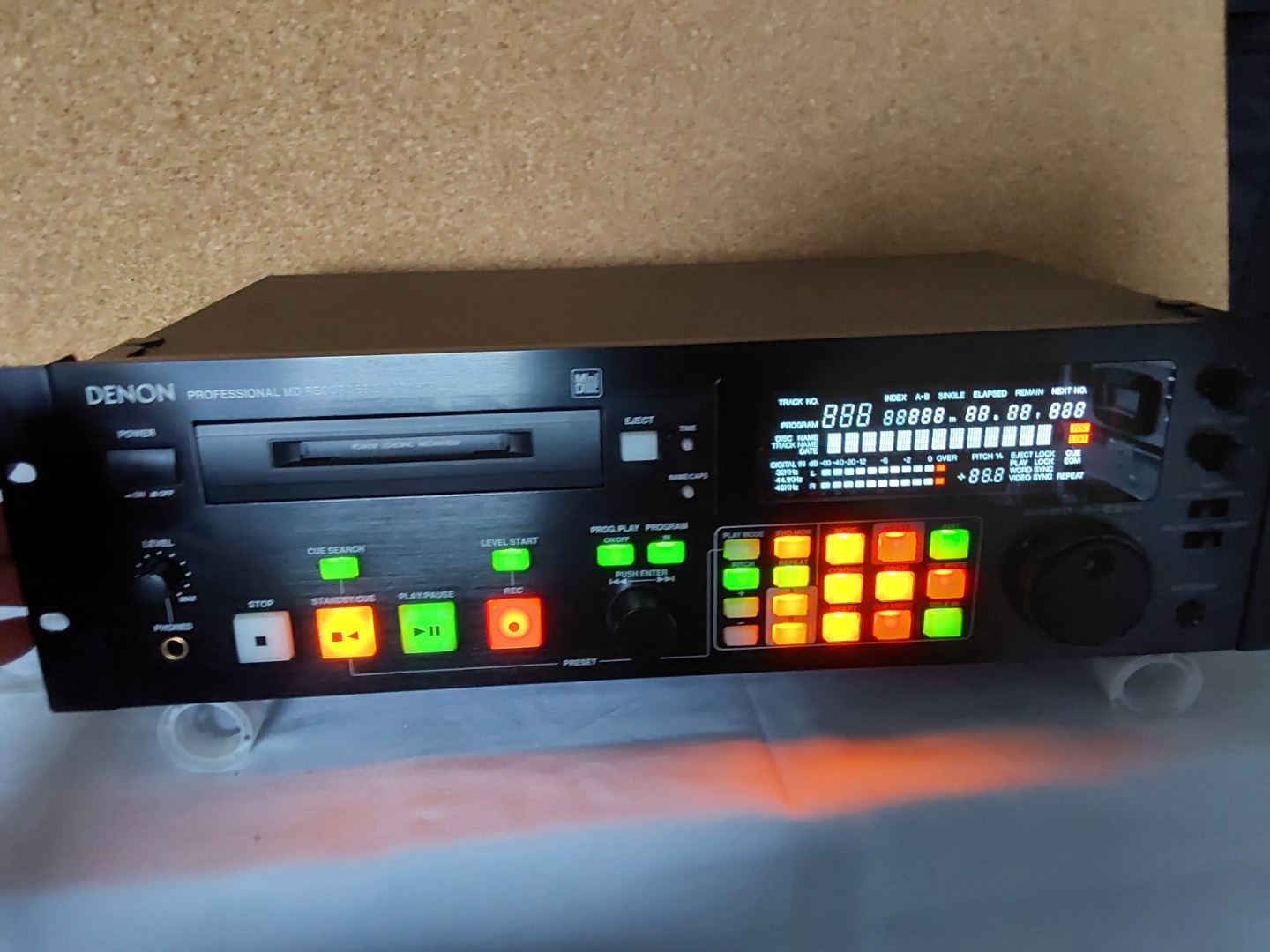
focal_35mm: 28
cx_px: 635
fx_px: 1027
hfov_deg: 63.4
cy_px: 476
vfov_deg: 49.7
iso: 400
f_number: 1.9
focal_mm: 2.91
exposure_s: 1/24
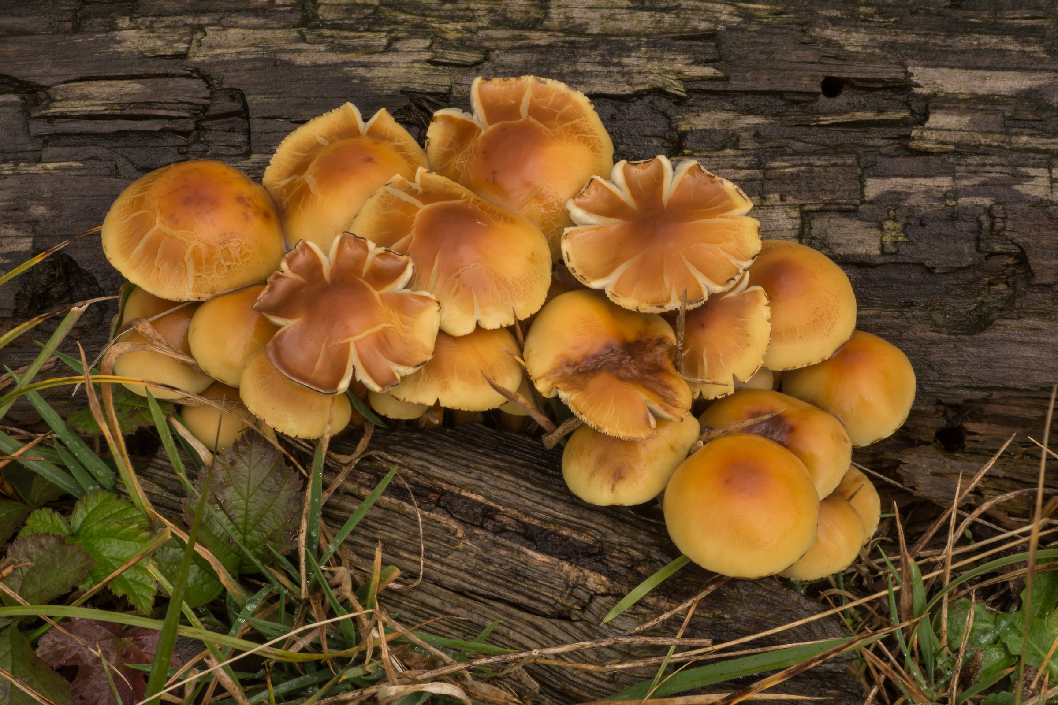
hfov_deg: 15.2
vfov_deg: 10.2
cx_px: 529
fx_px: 3967
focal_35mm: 135
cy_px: 352
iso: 100
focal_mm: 90
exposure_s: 1/4
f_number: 36
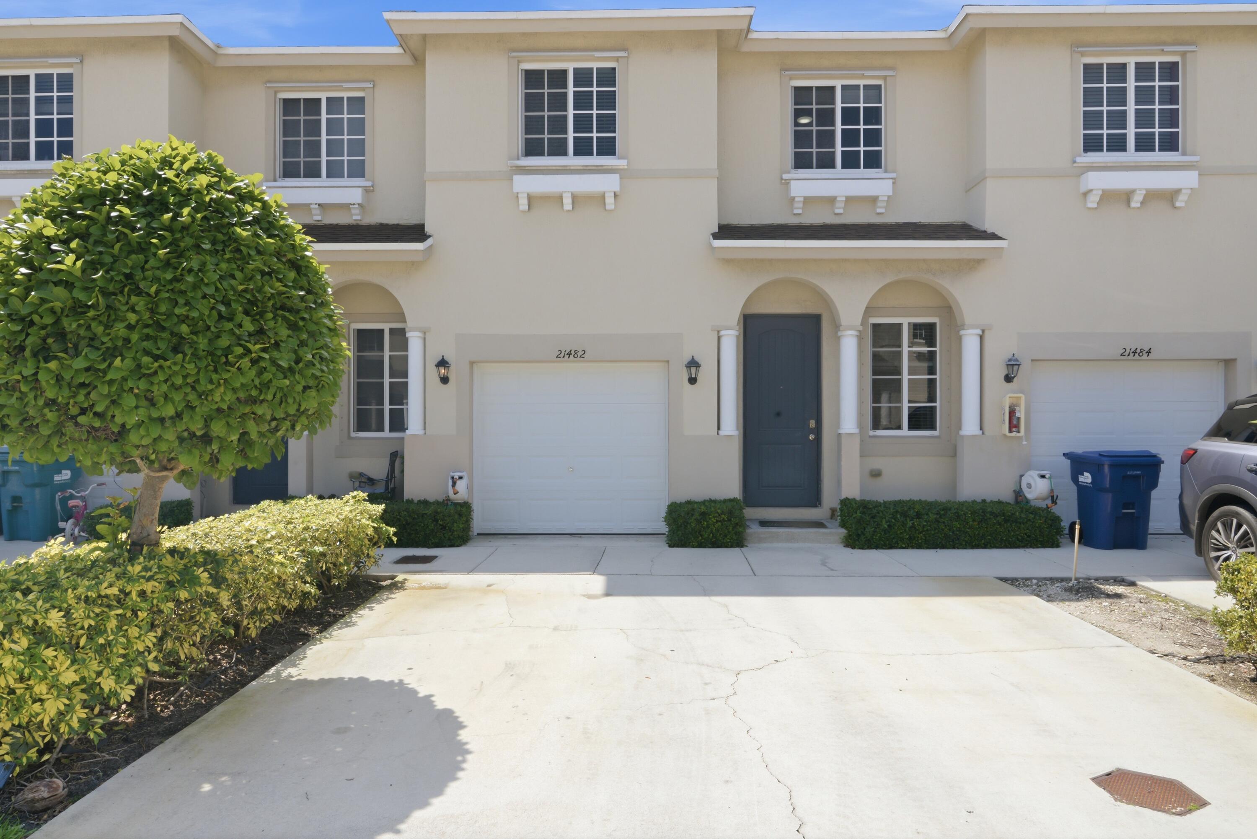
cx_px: 628
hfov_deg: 76.1
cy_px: 420
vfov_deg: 55.1
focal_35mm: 23
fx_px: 803
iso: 320
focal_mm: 23
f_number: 20
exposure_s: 1/125
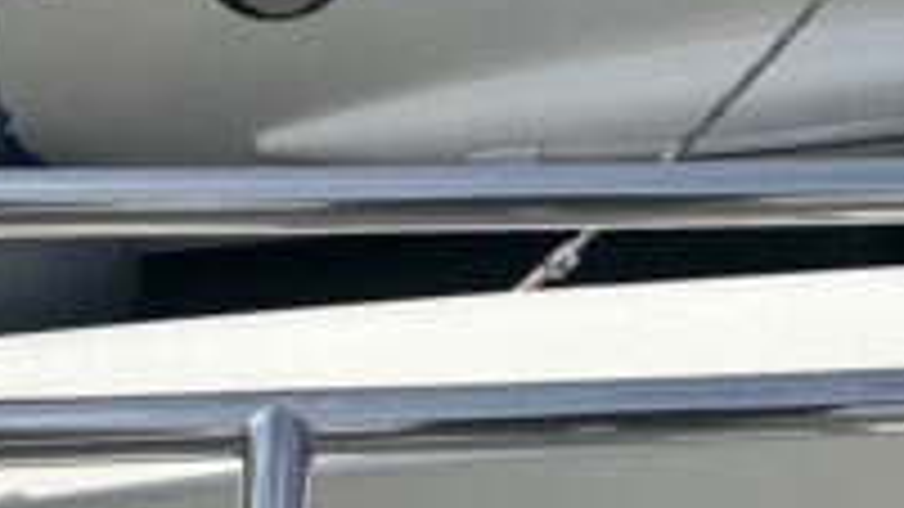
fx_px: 2708
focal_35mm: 113
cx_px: 832
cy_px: 566
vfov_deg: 10.6
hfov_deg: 18.6
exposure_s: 1/6757
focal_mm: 4.25
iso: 32
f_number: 1.8
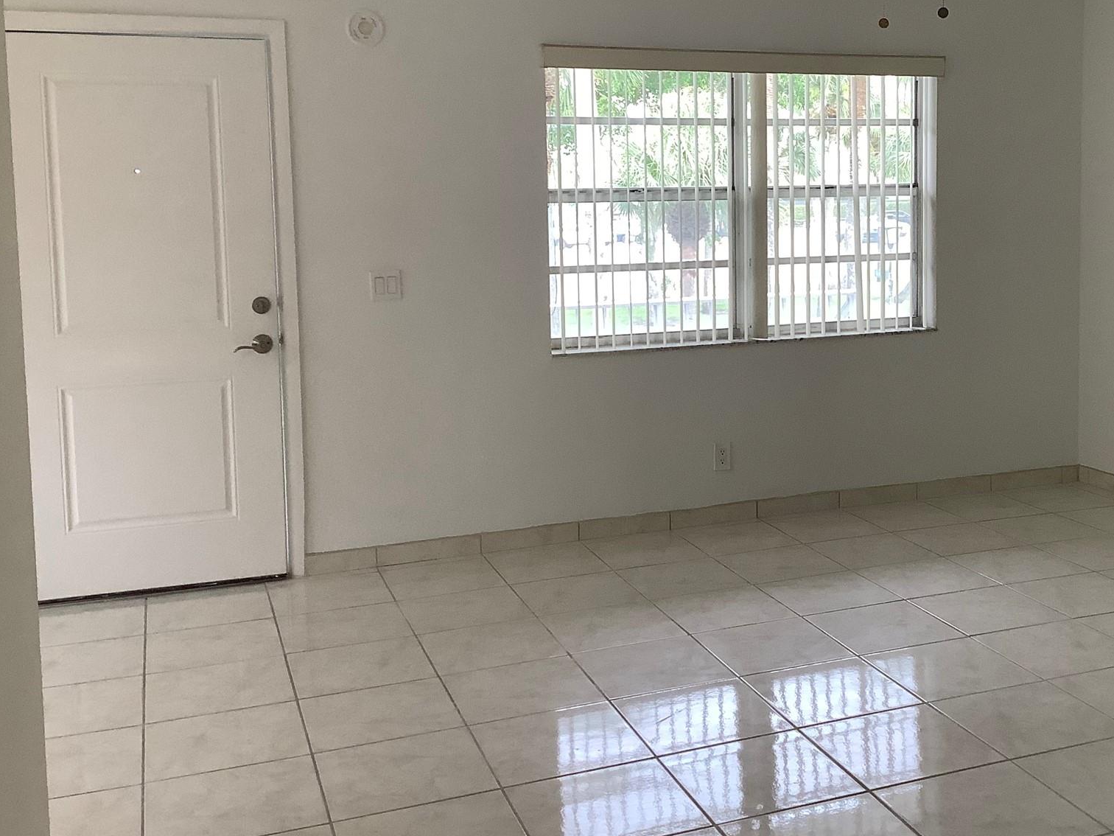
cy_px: 305
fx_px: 1352
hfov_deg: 44.2
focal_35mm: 42
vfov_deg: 34.1
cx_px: 736
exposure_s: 1/120
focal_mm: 3.3
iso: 80
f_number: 2.4
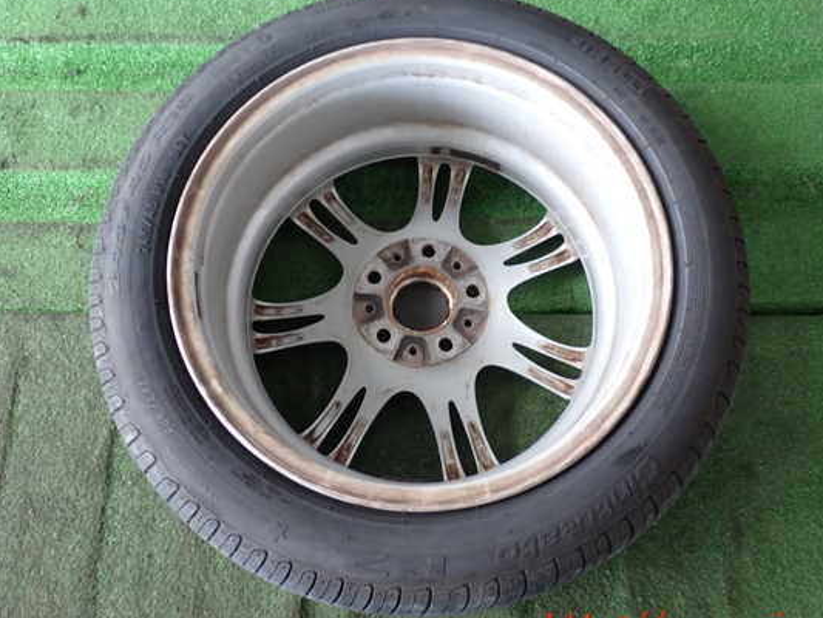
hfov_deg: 51.3
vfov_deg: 39.7
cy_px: 300
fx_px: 856
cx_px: 432
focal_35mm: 36
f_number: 2.4
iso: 200
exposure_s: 1/30
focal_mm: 5.79
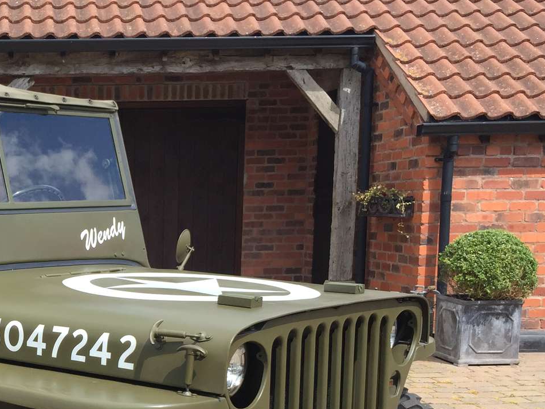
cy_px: 387
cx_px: 21
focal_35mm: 61
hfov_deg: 29.9
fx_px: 960
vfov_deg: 23.2
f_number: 2.2
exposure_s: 1/898
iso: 32
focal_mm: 4.15
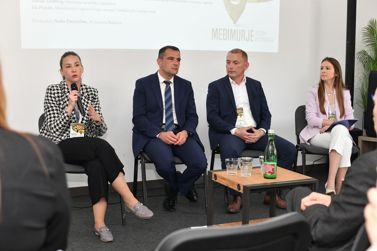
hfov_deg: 39.6
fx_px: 523
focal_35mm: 50
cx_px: 188
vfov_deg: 27.0
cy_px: 126
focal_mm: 50
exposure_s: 1/160
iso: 1600
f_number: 5
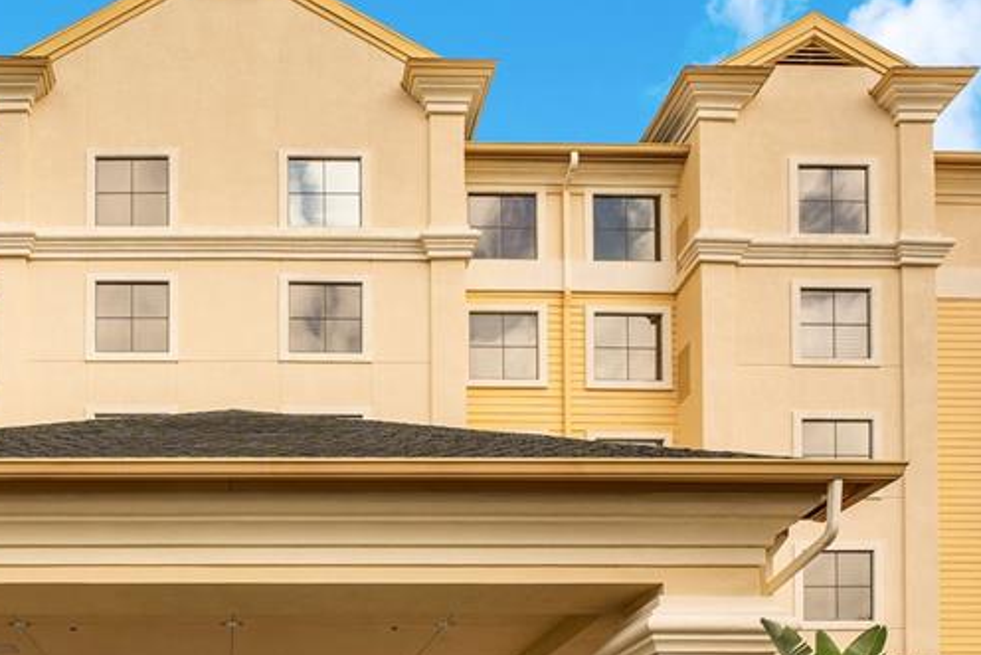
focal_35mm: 33
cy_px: 516
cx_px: 257
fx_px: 899
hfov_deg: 54.8
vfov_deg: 38.6
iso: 100
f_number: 8
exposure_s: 1/125
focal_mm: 16
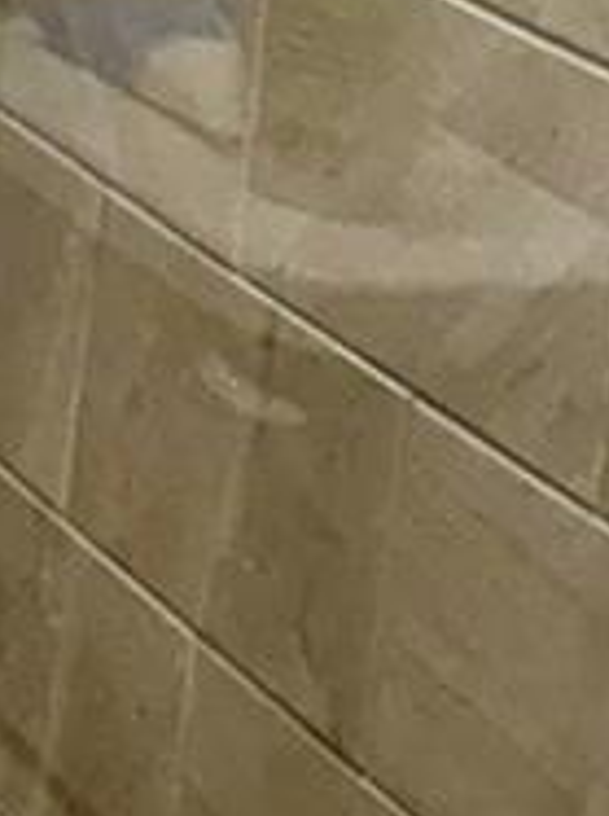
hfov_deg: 8.0
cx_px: -1332
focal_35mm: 155
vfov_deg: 11.8
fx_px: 3644
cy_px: -649
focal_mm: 6.76
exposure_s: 1/120
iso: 160
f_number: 1.78
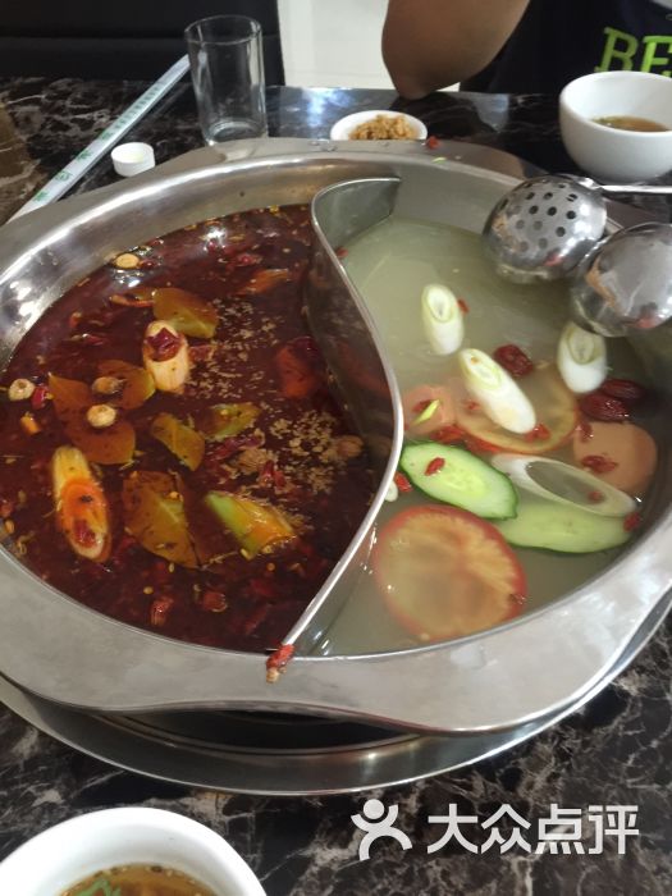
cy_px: 448
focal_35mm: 29
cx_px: 336
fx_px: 751
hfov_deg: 48.2
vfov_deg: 61.7
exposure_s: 1/17
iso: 160
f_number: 2.2
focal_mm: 4.15
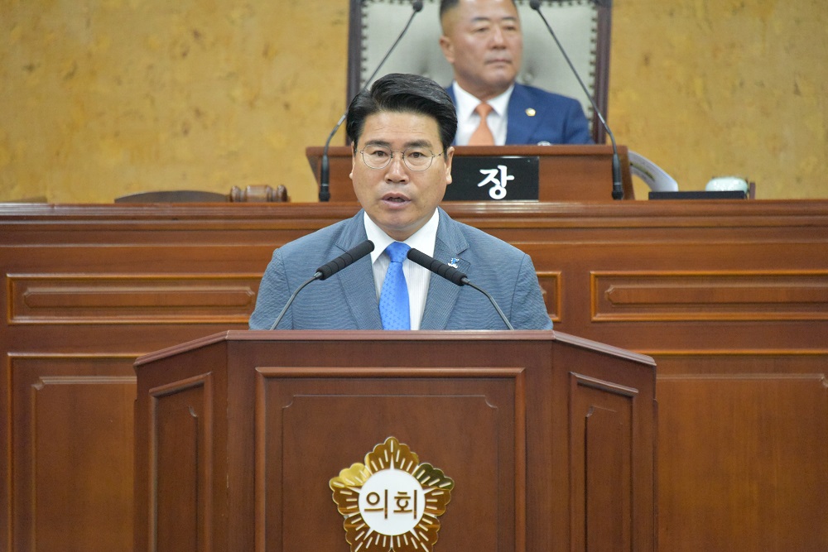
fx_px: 6901
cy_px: 276
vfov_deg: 4.6
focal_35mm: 300
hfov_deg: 6.9
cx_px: 414
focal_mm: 300
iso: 12800
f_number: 5.6
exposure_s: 1/320
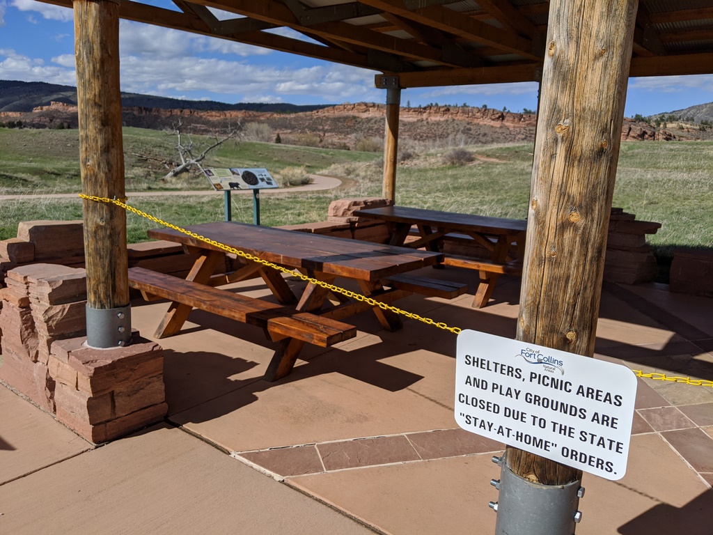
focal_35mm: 27
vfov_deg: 51.4
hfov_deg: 65.3
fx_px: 556
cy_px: 268
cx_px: 356
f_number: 1.8
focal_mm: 4.44
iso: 65
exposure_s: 1/7812
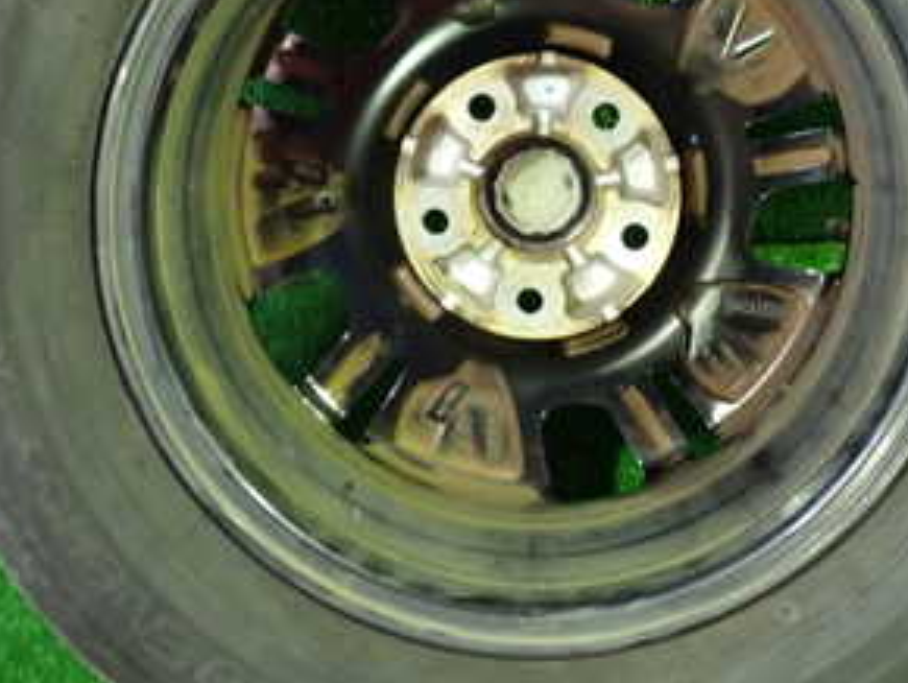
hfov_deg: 31.1
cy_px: 188
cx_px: 507
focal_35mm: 62
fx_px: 1628
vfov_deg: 23.5
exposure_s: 1/25
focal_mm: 5.4
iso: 800
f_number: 2.3
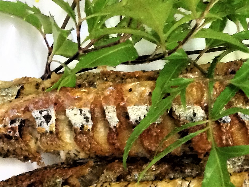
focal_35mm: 106
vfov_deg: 13.8
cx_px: 204
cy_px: 174
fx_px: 762
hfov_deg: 18.4
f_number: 2.4
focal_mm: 4.12
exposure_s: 1/20
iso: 320
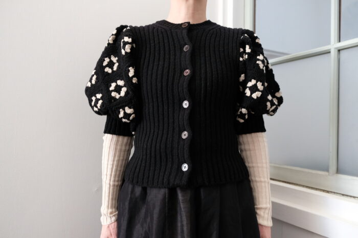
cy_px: 119
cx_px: 179
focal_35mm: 27
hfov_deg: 67.4
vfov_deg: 47.8
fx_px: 268
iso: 2000
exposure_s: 1/125
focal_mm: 18
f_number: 3.2
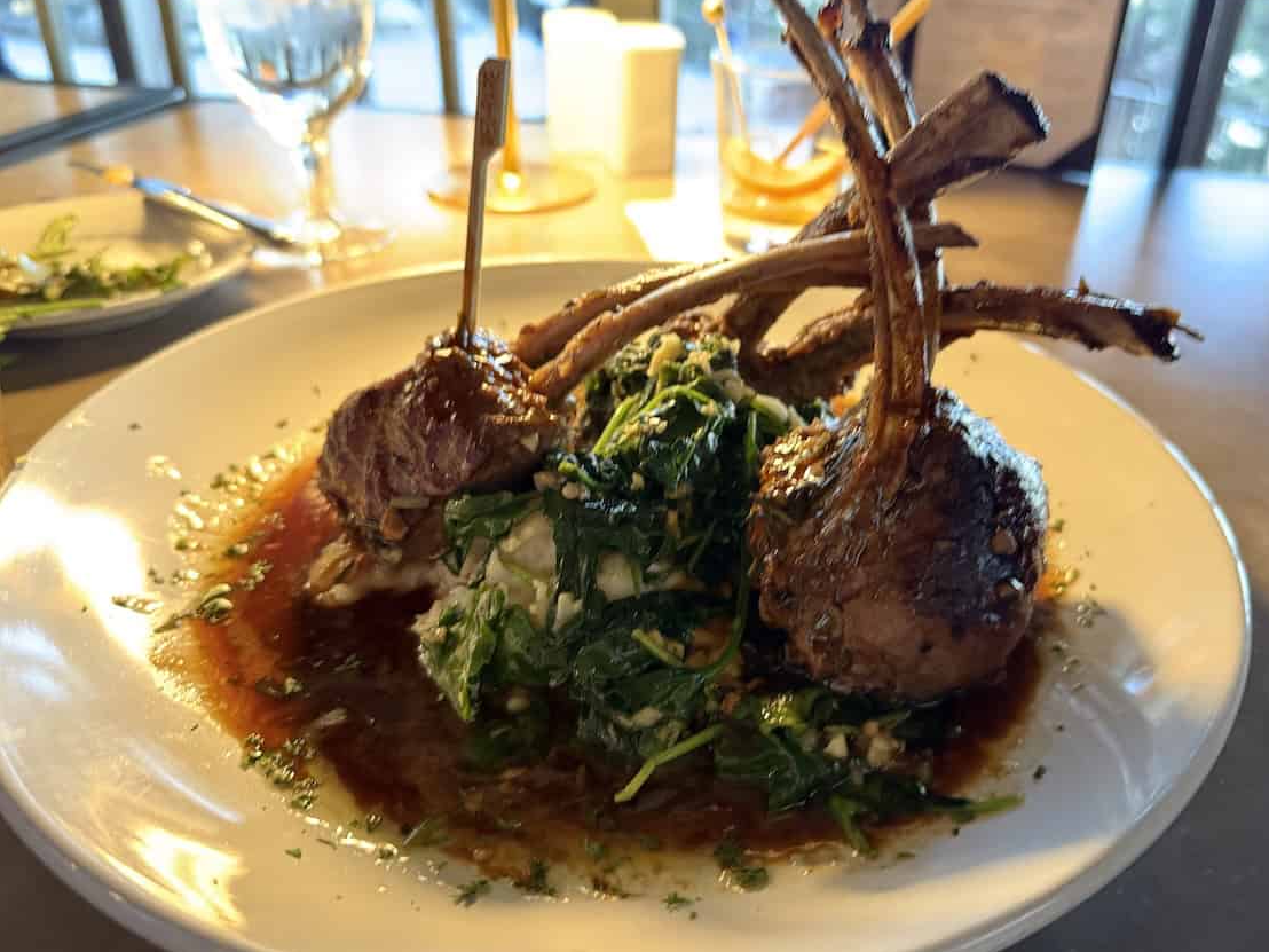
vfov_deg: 53.0
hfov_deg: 67.2
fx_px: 953
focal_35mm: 26
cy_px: 447
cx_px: 686
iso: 800
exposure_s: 1/30
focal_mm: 6.8
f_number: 1.8
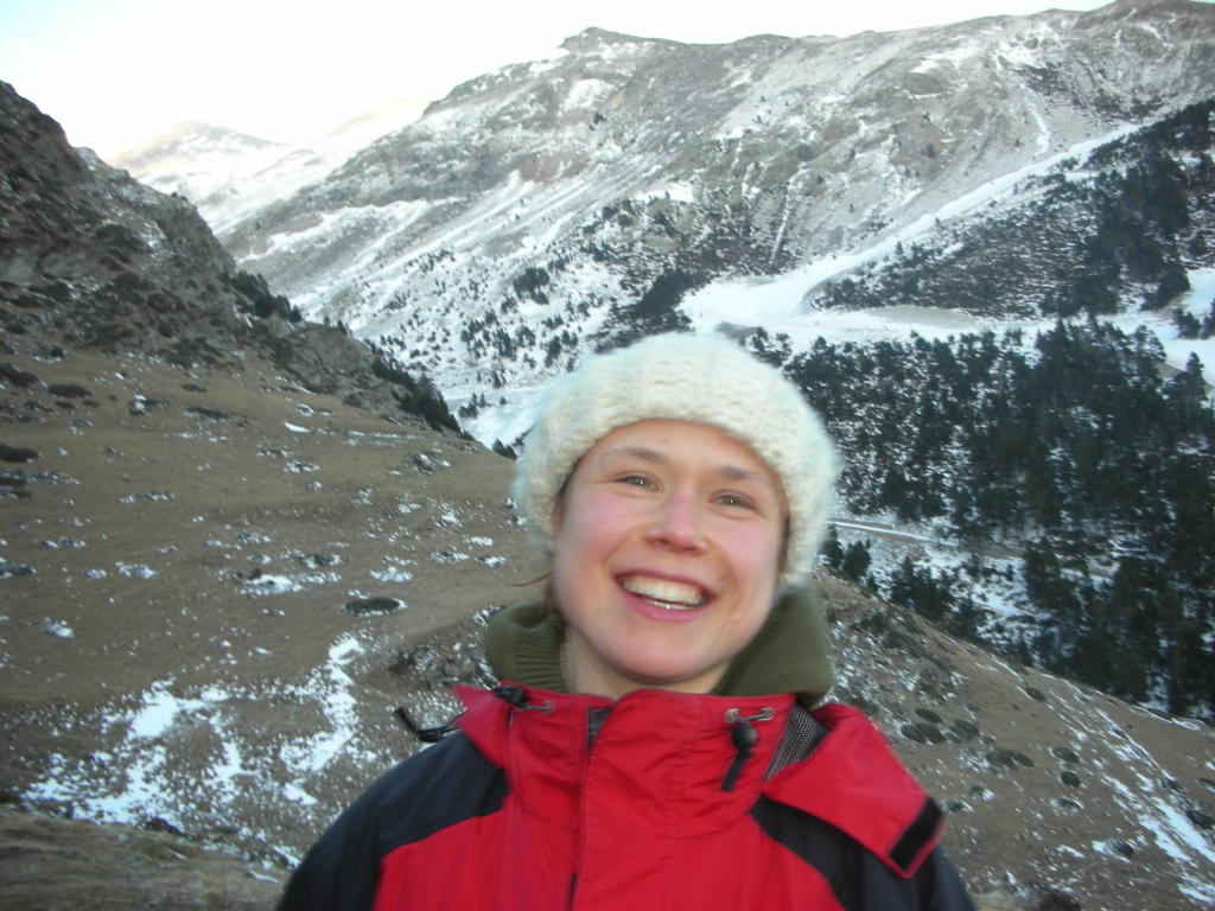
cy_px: 456
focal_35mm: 35
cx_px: 608
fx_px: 1228
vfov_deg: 40.7
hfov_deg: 52.6
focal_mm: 5.8
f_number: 3
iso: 50
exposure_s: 1/32.5
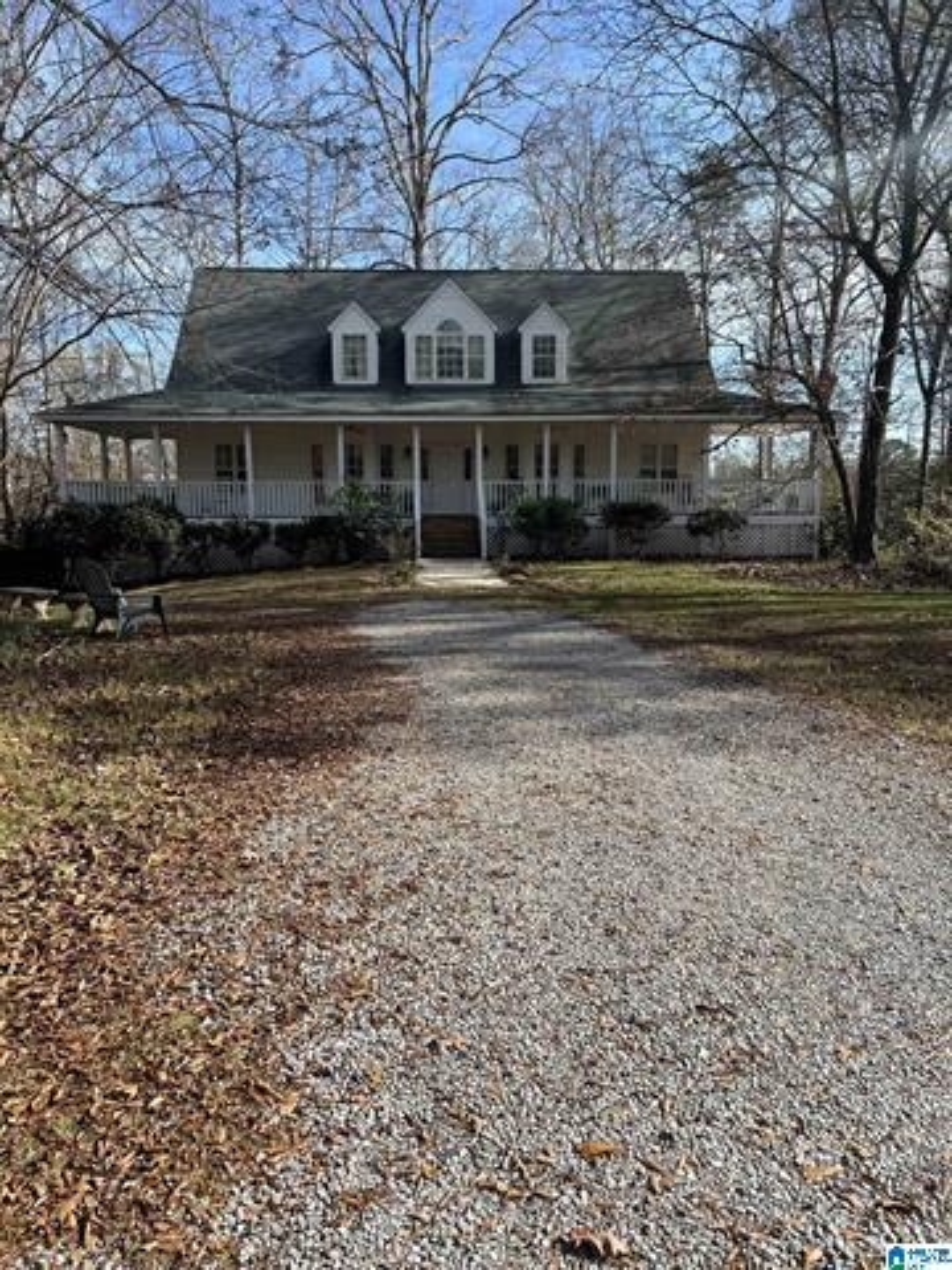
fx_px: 953
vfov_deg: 67.3
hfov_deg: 53.1
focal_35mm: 26
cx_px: 476
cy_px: 635
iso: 50
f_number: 1.5
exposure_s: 1/2083
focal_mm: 5.7
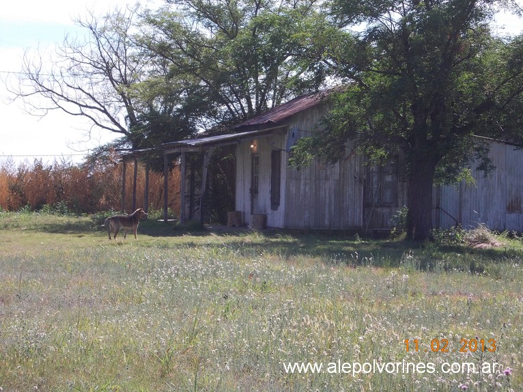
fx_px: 1450
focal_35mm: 96
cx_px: 262
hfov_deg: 20.4
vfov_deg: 15.4
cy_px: 196
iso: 80
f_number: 5.3
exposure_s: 1/250
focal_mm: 13.6
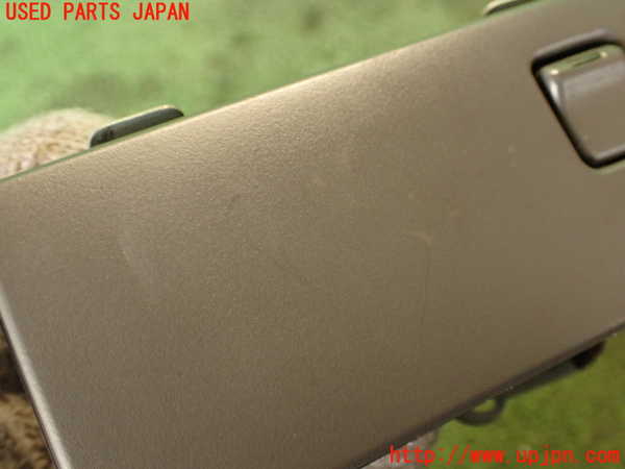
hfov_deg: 51.4
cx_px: 312
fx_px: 650
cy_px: 234
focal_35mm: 36
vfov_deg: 39.7
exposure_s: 1/40
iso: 500
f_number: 2.5
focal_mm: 6.37
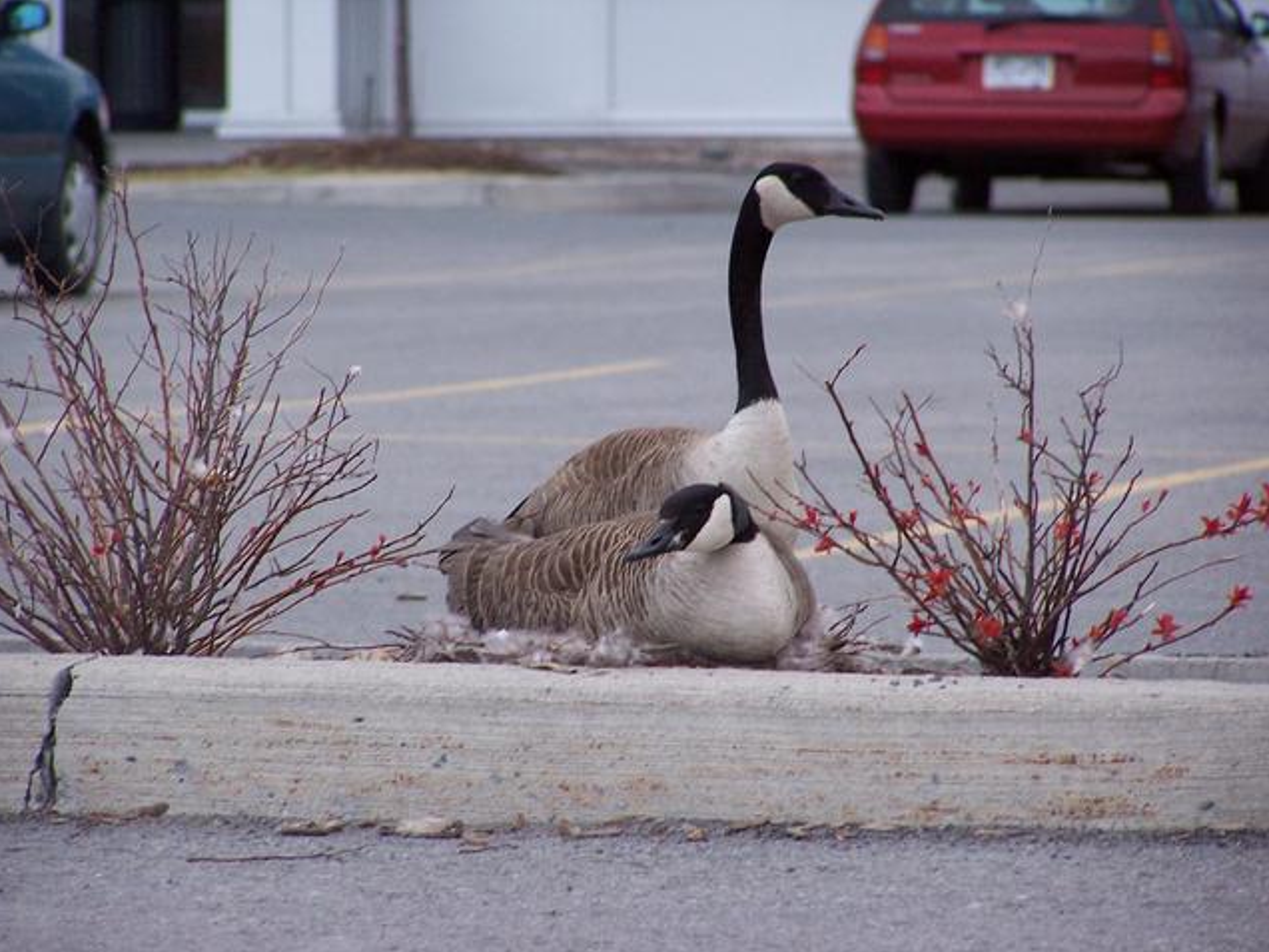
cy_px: 477
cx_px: 633
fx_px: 13161
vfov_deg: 4.1
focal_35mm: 359
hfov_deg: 5.5
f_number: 3.6
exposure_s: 1/90
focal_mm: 59.2
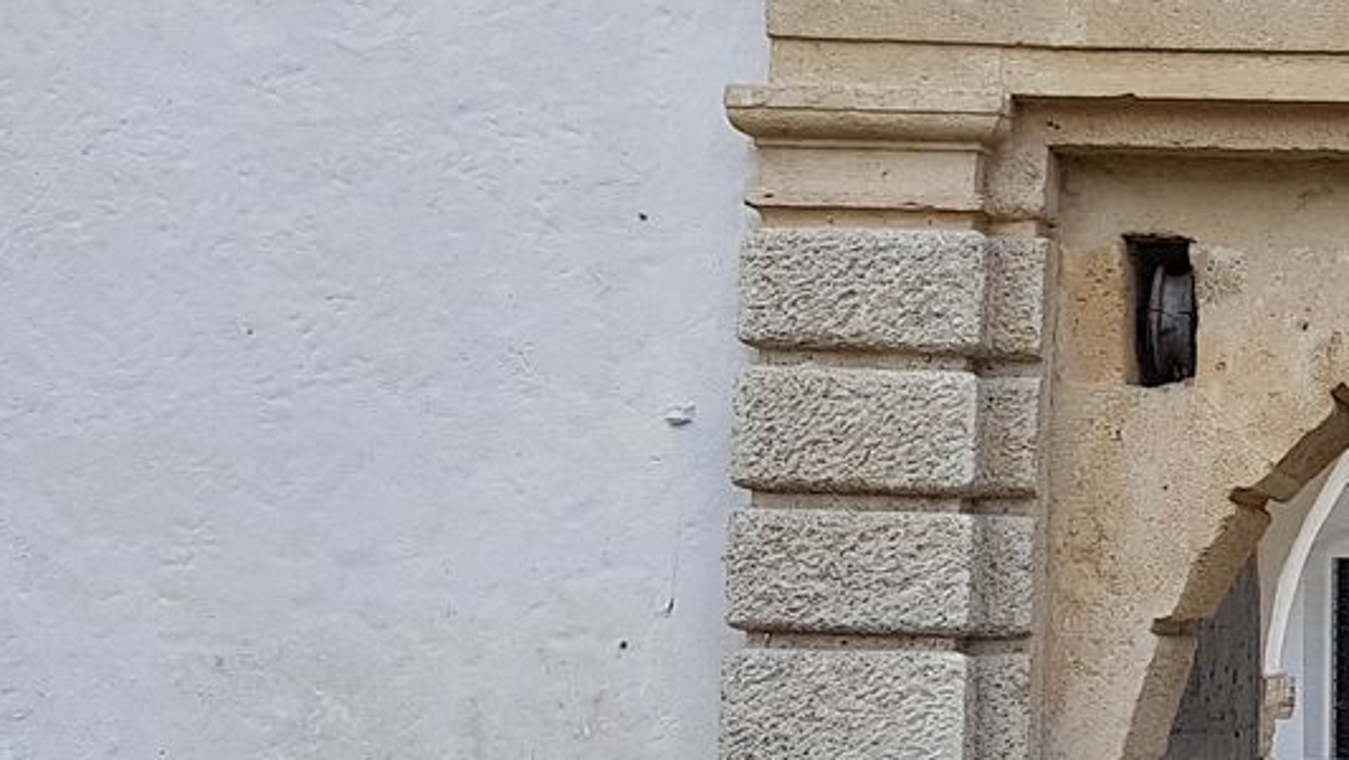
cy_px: 395
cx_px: 1653
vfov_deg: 14.2
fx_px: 3041
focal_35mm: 85
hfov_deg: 22.8
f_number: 1.7
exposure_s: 1/672
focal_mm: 4.2
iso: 50
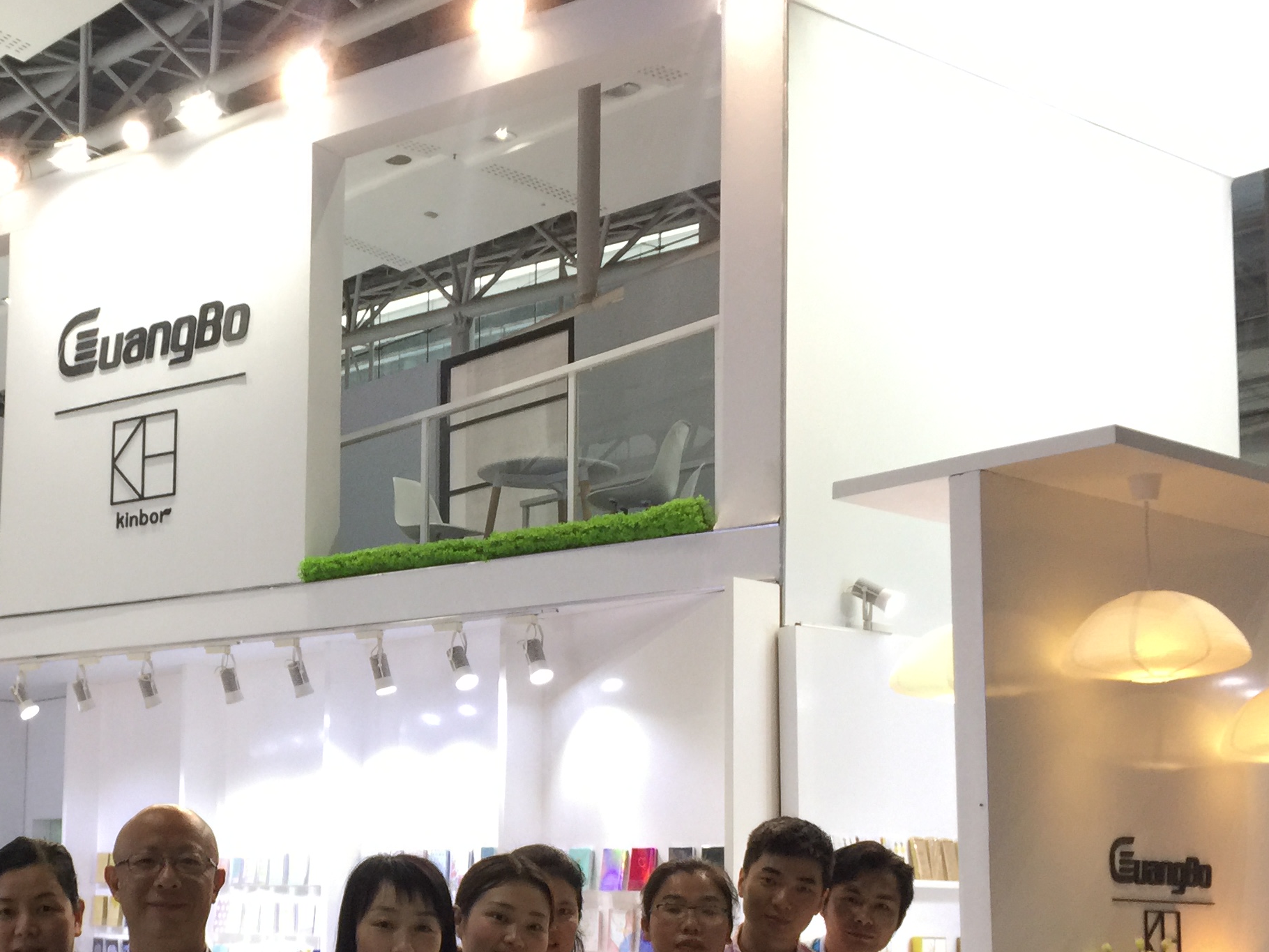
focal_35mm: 52
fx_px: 1906
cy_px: 718
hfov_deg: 35.3
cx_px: 208
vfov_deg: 27.6
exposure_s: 1/30
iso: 50
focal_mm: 4.15
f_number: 2.2
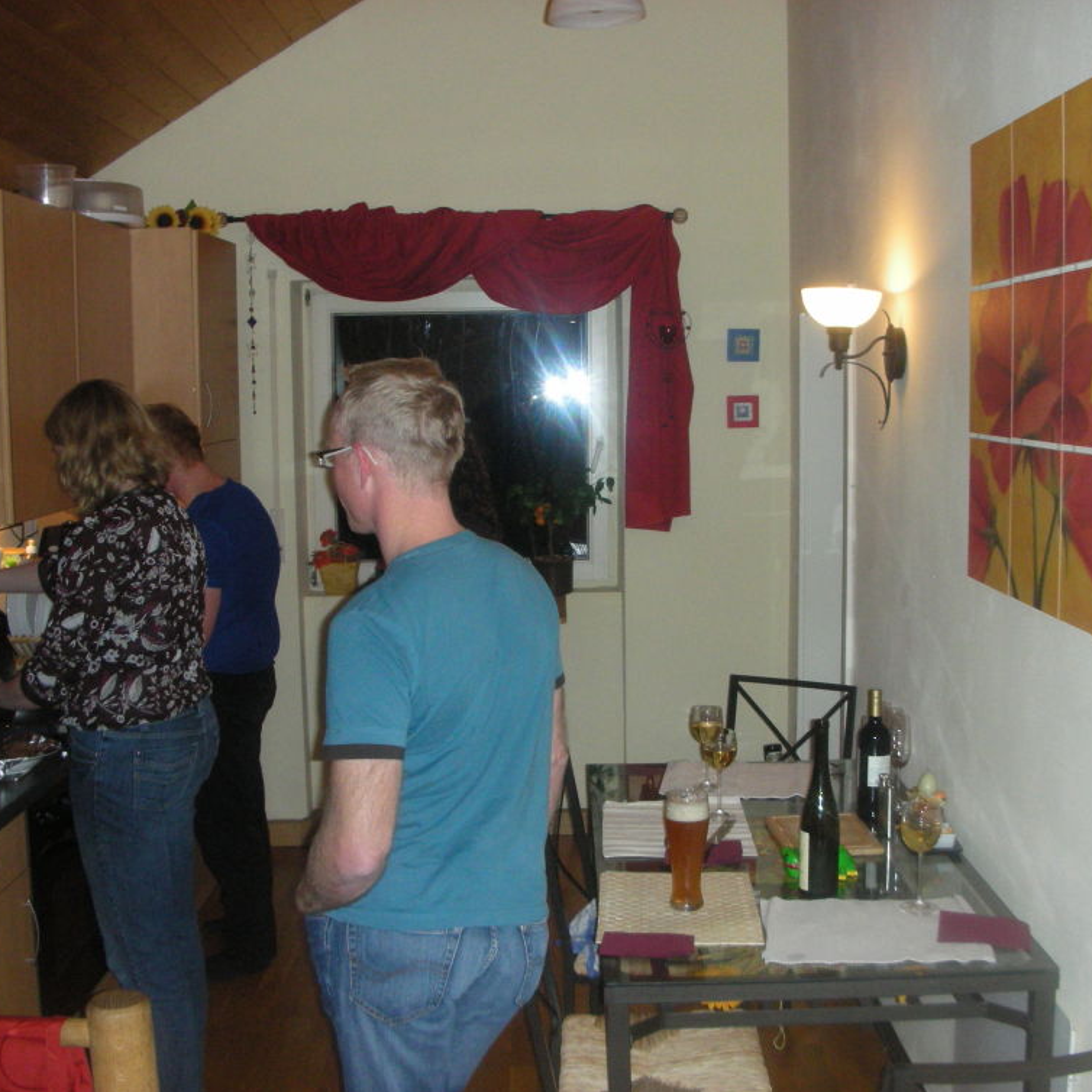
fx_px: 1499
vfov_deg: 40.0
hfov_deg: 40.0
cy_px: 555
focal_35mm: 42
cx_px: 581
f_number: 3
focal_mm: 5.8
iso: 200
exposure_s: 1/60.1
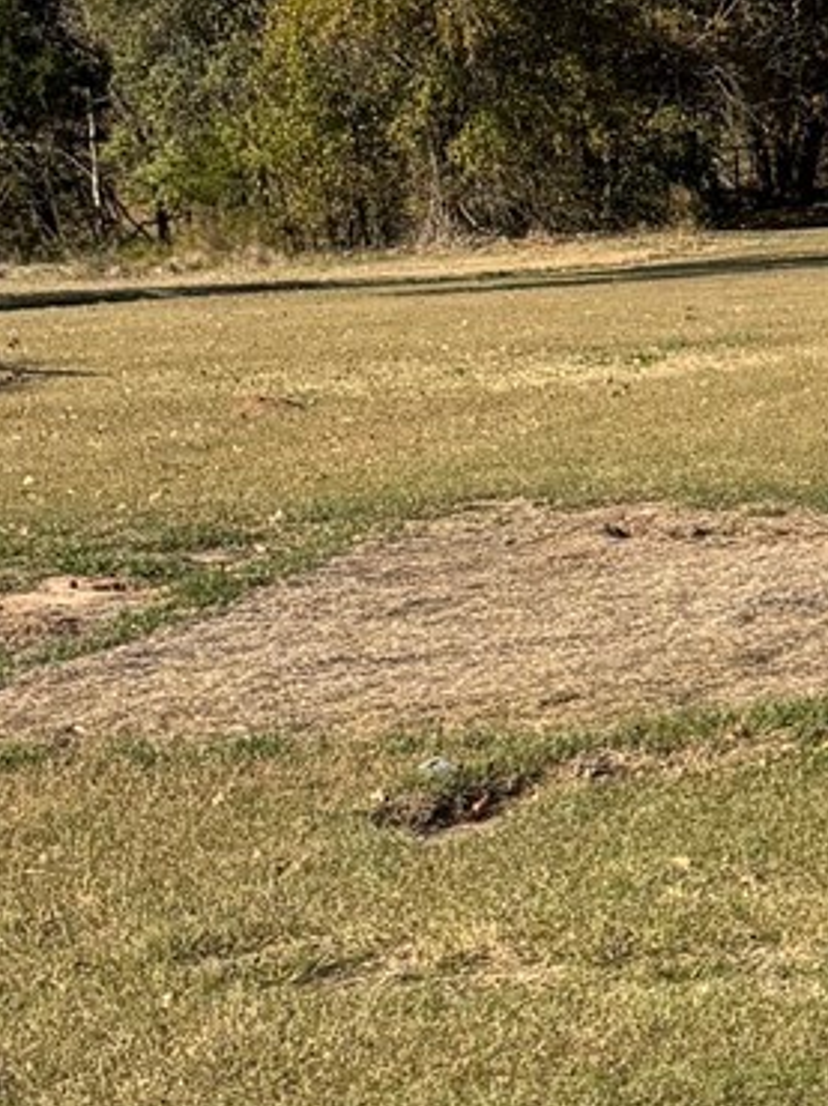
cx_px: 1692
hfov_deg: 10.1
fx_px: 4310
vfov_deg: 14.6
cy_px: 714
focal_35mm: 135
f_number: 1.6
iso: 50
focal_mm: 5.96
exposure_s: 1/3205
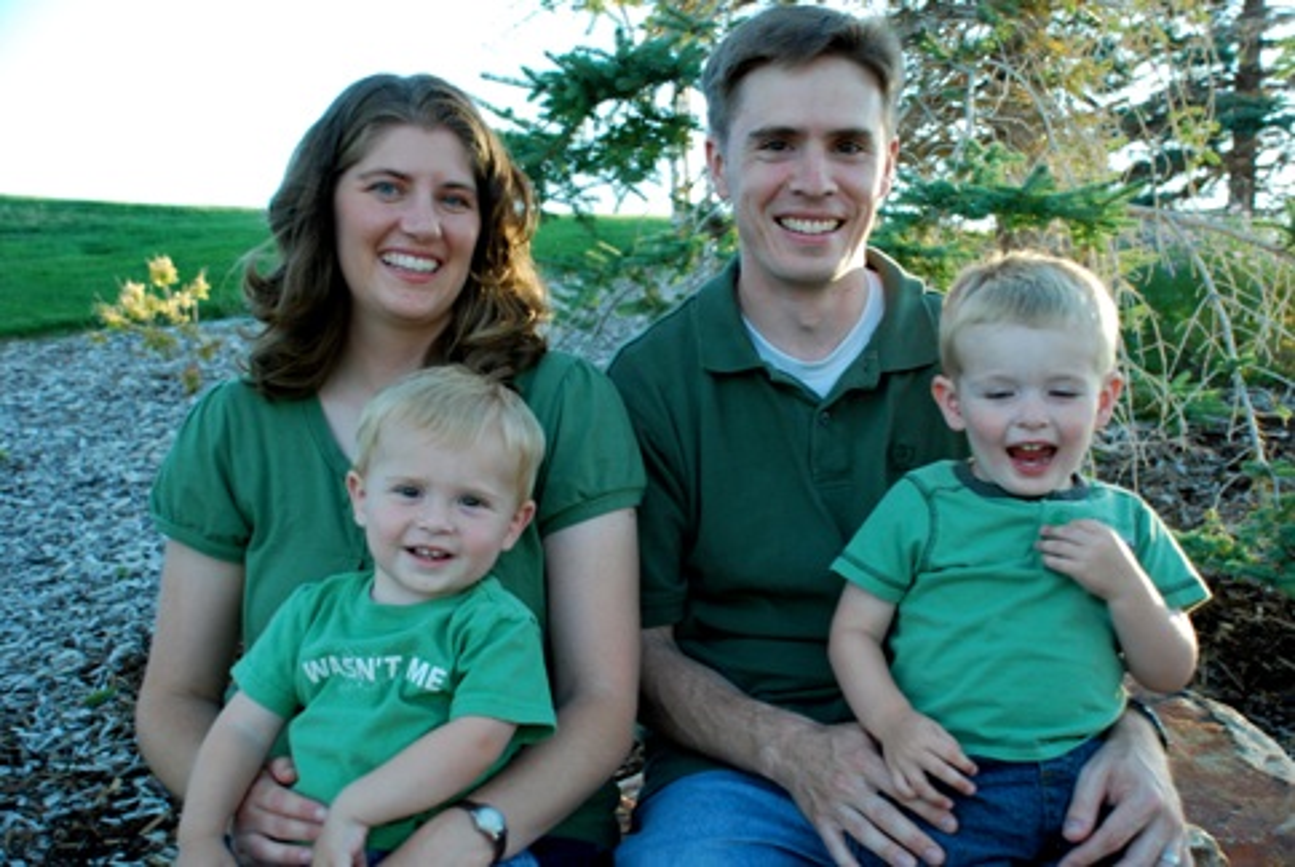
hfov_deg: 42.3
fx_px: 1675
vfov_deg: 29.0
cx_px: 648
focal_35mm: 46
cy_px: 434
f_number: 4.2
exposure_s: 1/60
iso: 360
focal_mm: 31
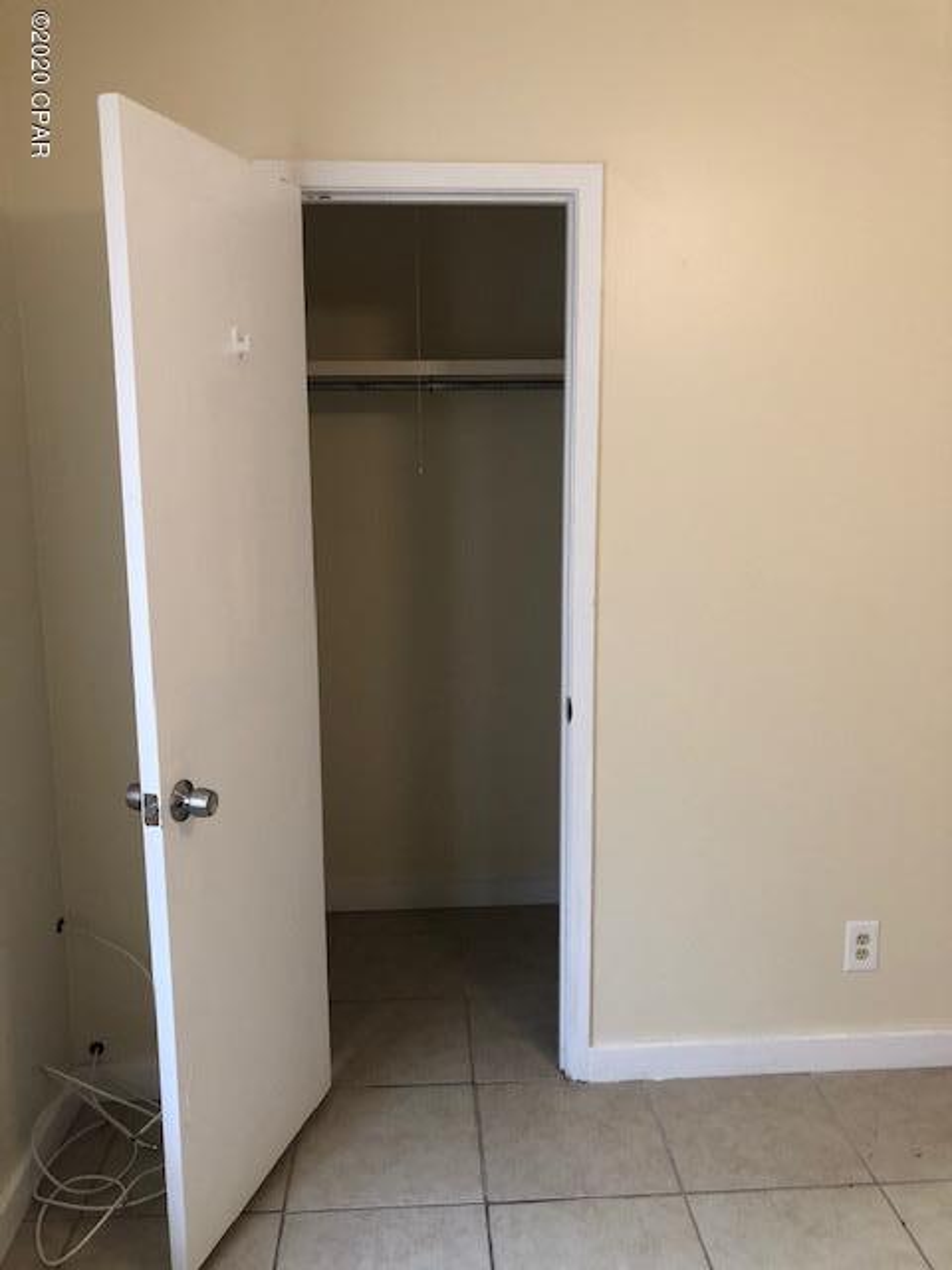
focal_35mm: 28
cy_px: 635
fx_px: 1027
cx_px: 476
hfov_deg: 49.7
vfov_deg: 63.4
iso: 40
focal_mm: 4
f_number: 1.8
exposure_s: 1/15
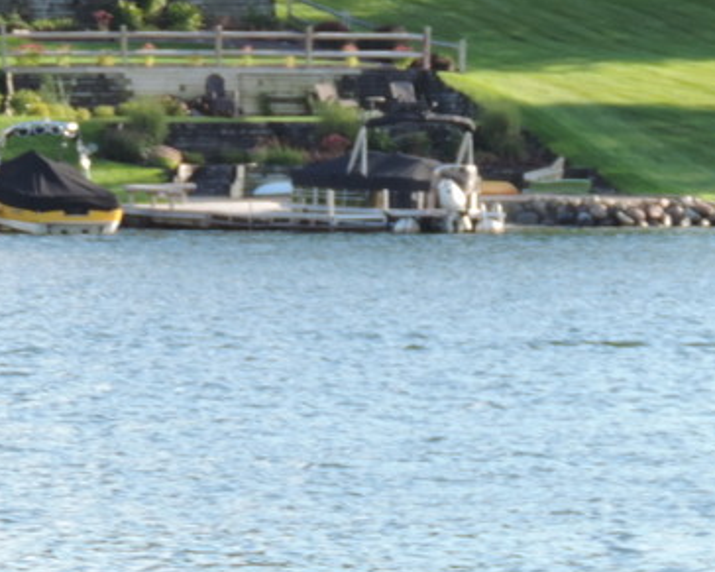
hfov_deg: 3.8
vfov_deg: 3.0
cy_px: 220
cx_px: 240
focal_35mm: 508
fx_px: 10747
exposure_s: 1/125
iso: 80
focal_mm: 33
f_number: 4.6
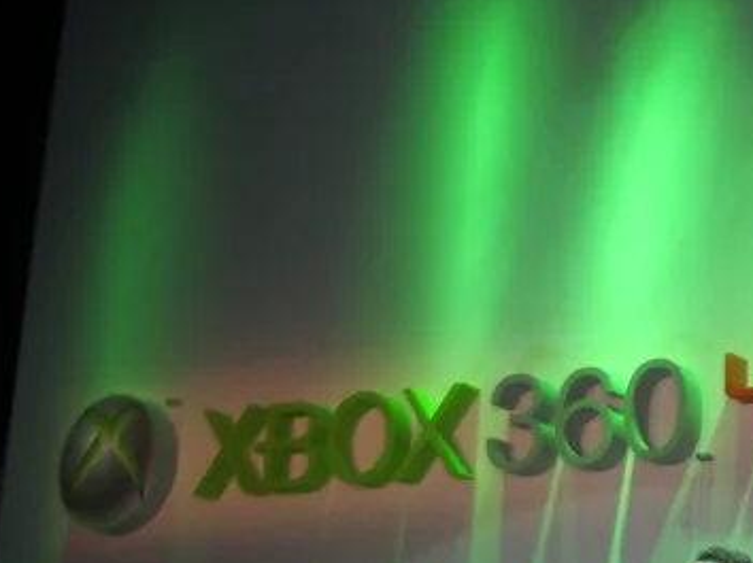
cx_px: 853
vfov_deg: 15.2
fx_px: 2065
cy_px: 610
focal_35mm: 95
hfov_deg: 19.7
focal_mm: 5.8
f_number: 2.6
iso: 100
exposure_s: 1/40
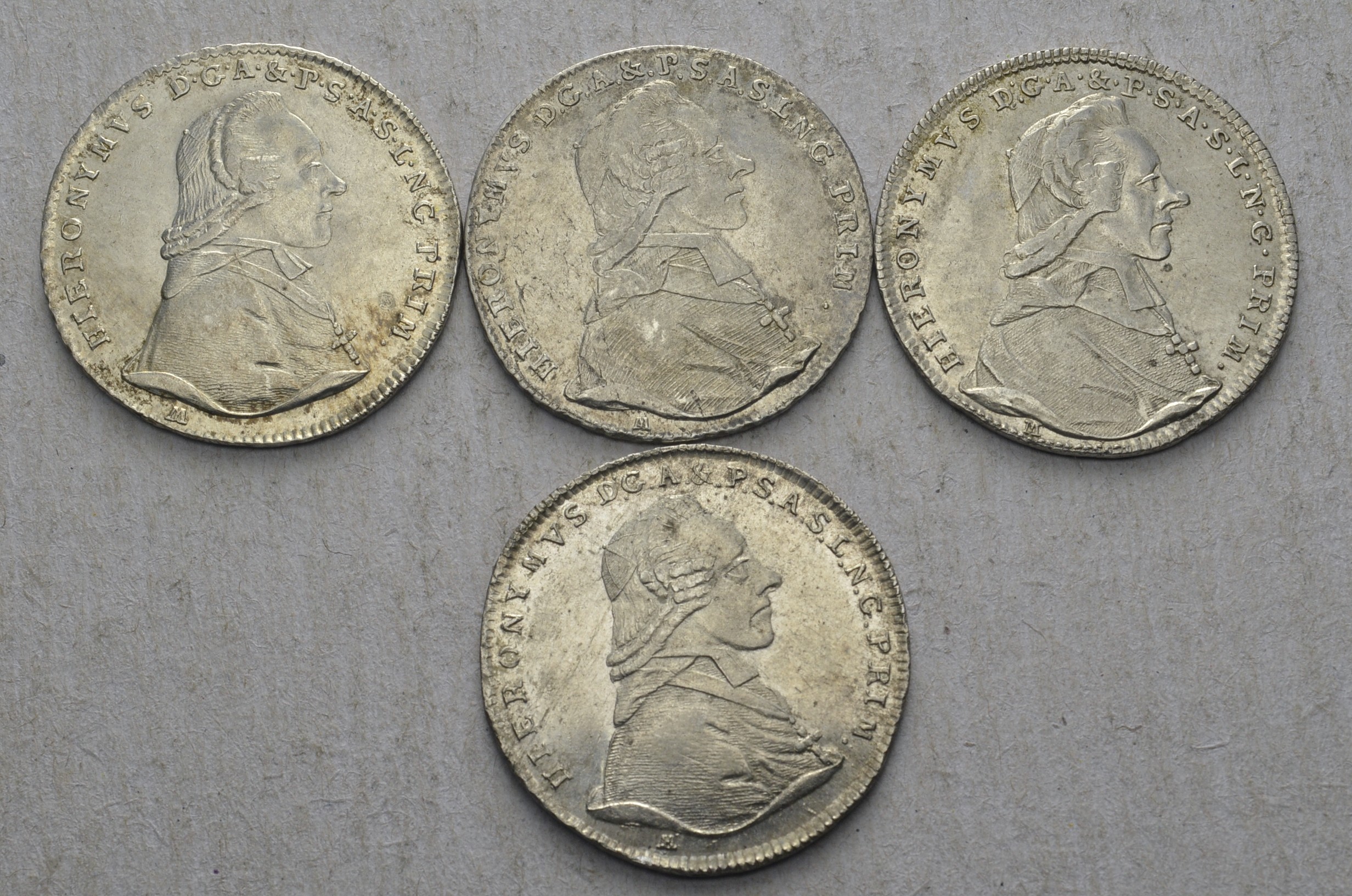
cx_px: 676
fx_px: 2698
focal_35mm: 72
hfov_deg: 28.1
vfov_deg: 18.8
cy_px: 448
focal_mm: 48
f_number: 14
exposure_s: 1/250
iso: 400
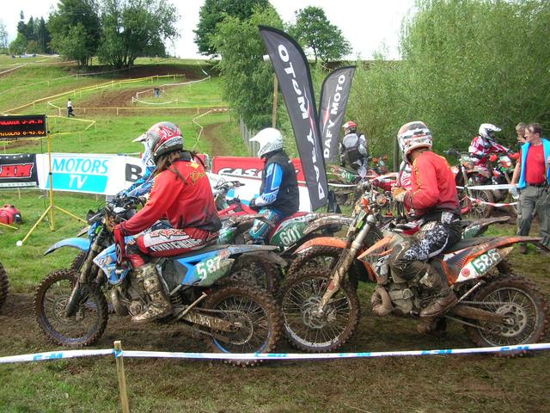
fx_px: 556
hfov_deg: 52.6
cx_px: 275
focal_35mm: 35
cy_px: 206
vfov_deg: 40.7
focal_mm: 5.8
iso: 50
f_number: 2.8
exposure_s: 1/318
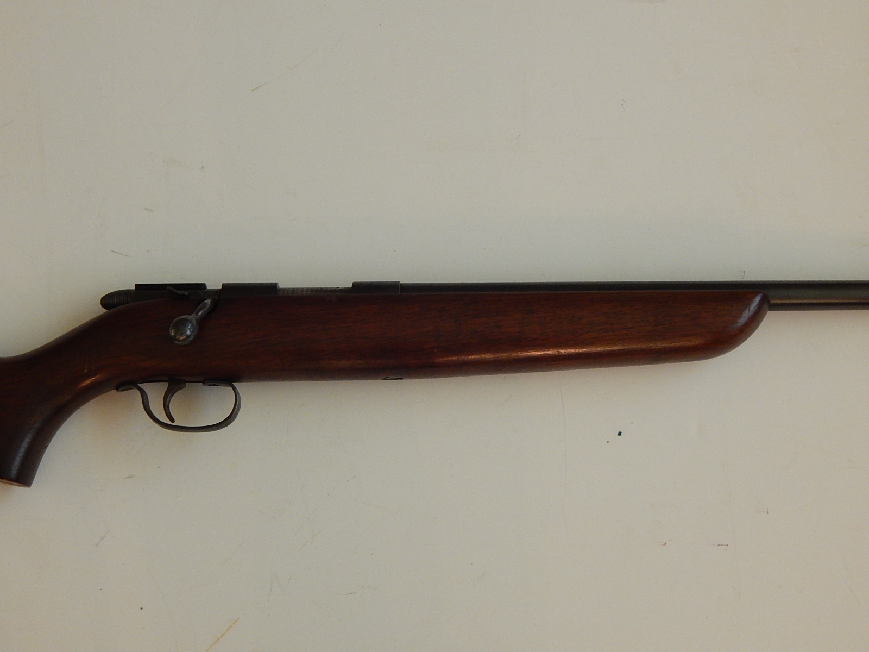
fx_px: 1356
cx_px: 434
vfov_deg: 27.0
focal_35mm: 54
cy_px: 326
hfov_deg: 35.5
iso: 400
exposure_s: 1/30
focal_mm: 9.7
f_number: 3.8
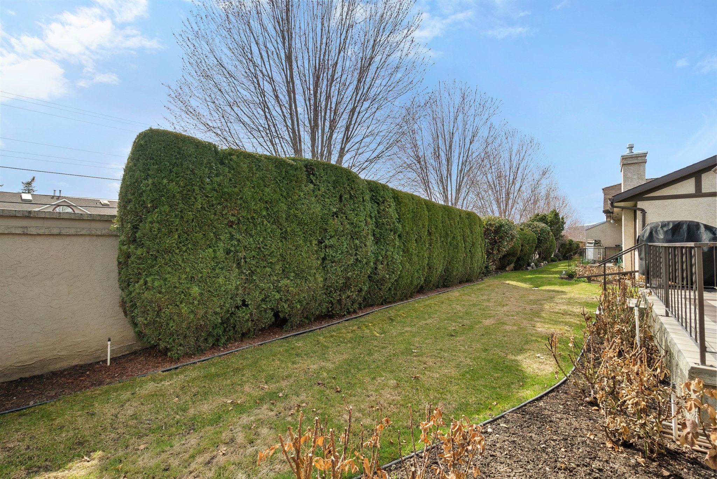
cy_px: 240
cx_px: 358
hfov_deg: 100.4
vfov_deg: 77.4
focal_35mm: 15
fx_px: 299
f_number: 10
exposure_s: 1/50
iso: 100
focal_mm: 10
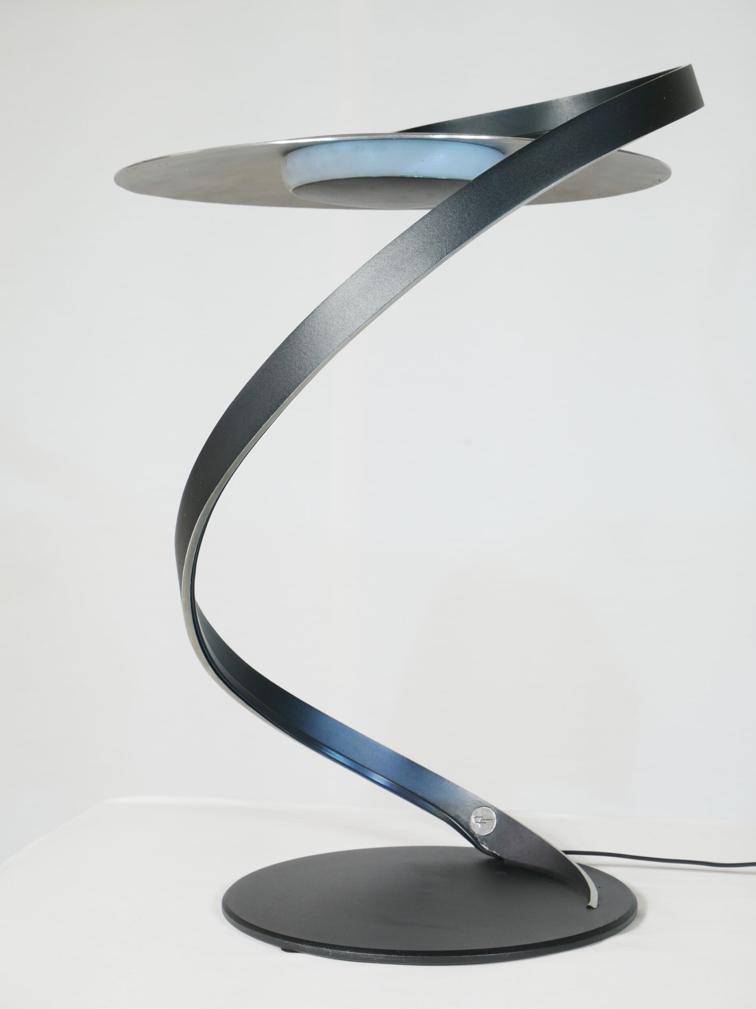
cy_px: 497
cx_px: 378
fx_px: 1893
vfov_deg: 29.8
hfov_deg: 22.6
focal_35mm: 65
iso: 200
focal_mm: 32
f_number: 8
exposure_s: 1/13
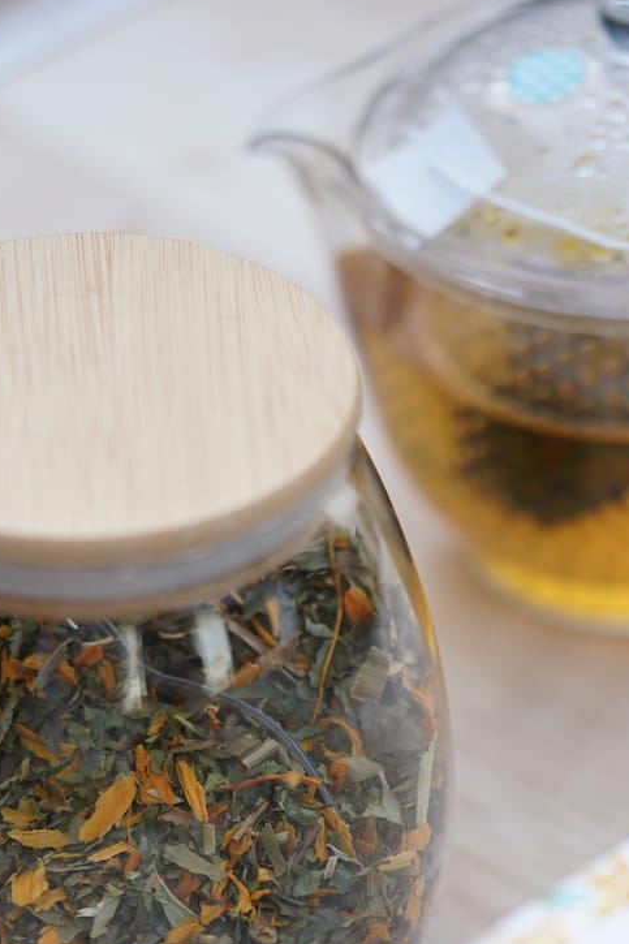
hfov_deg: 8.6
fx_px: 4169
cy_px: 812
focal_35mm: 159
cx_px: 453
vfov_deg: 12.8
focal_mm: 90
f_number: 2.8
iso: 160
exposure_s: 1/100
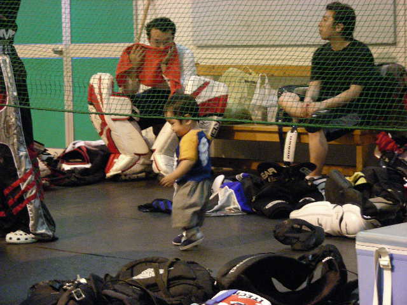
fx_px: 1329
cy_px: 152
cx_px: 204
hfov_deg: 17.4
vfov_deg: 13.1
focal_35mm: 113
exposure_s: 1/15
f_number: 3.5
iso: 673
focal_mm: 18.9
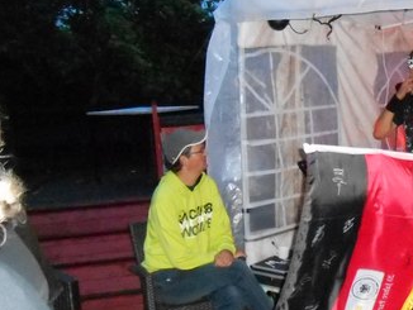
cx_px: 383
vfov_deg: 28.6
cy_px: 175
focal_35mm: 51
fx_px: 609
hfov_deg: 35.0
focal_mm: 4.6
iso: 1250
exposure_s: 1/25
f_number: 3.5
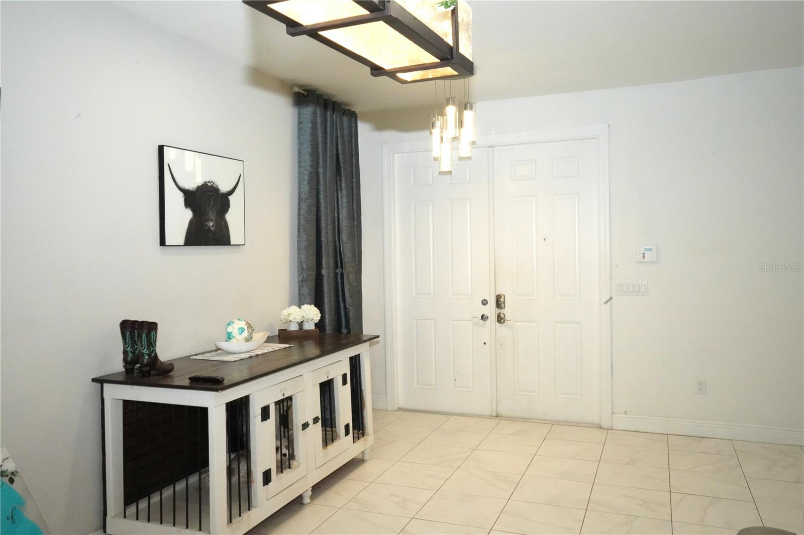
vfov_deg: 44.9
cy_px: 268
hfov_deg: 63.7
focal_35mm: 29
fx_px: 647
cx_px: 402
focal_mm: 29
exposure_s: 1/60
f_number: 22
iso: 12800
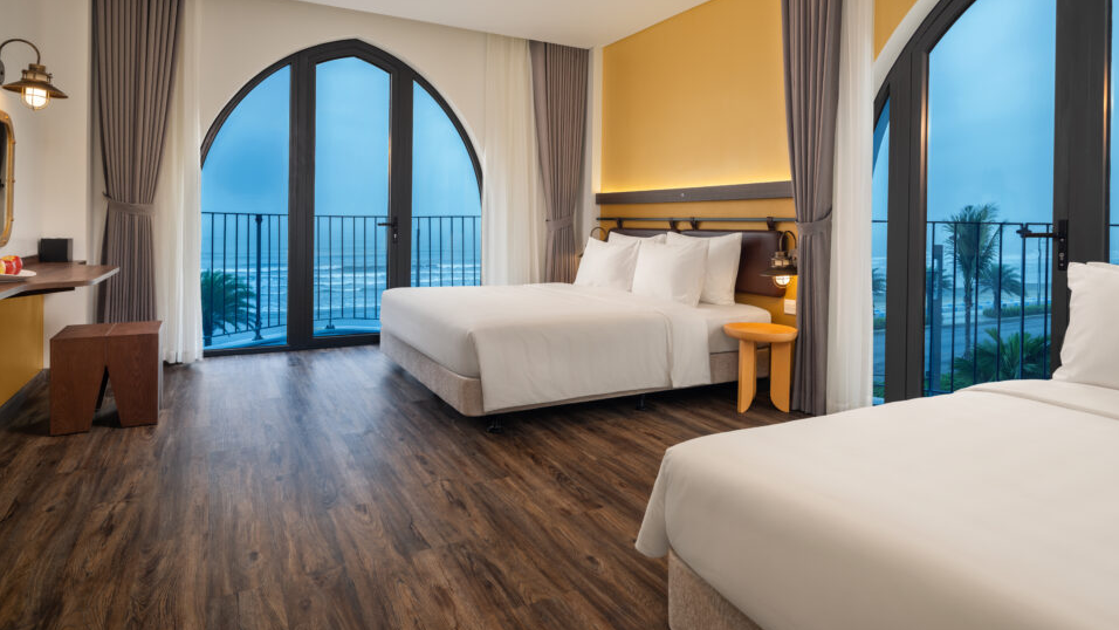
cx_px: 551
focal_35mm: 21
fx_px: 623
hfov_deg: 83.8
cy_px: 231
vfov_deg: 52.9
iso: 200
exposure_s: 1/50
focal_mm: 23
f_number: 8
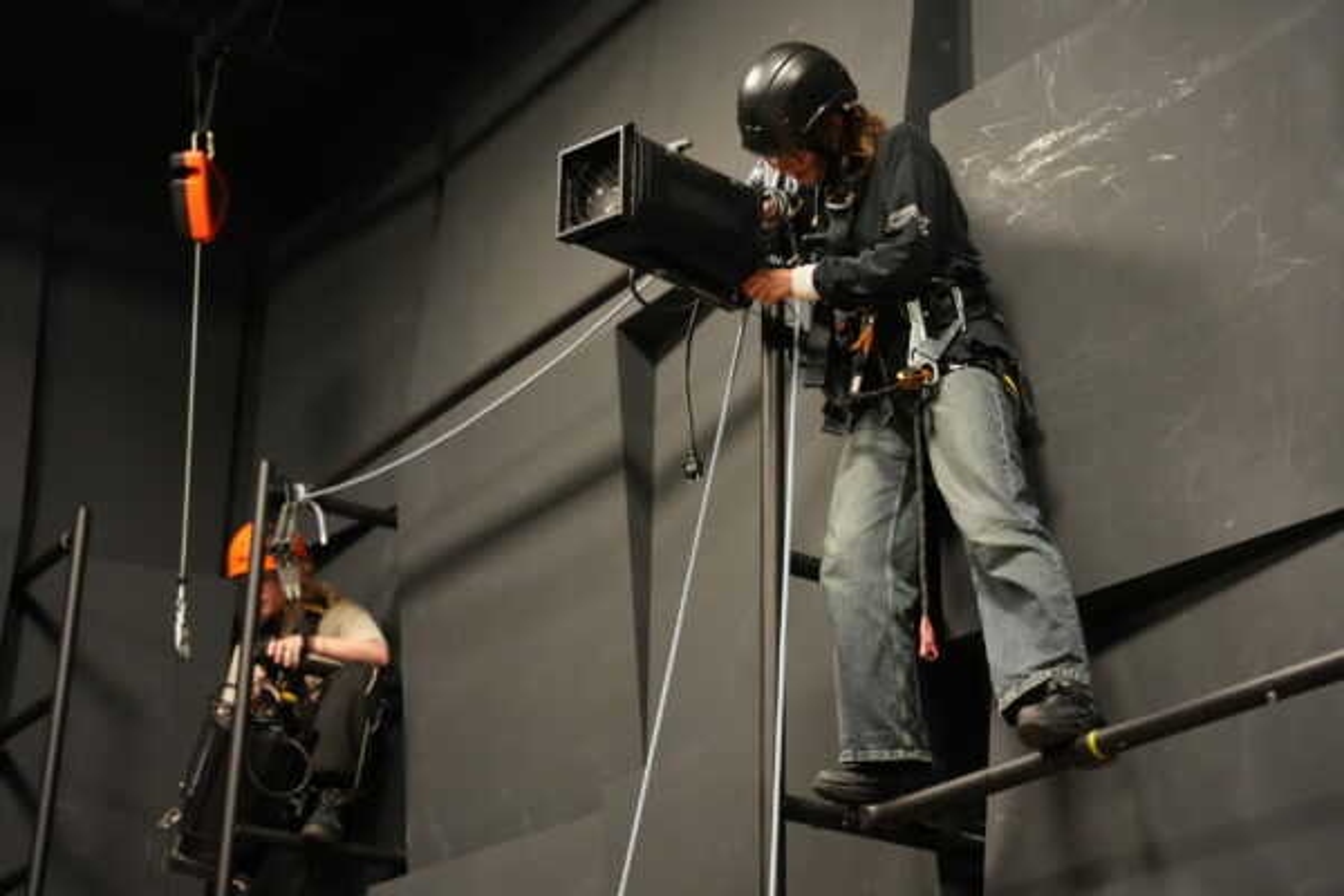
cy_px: 448
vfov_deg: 19.5
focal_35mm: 70
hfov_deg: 28.8
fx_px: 2613
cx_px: 672
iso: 8000
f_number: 2.8
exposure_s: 1/160
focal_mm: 70
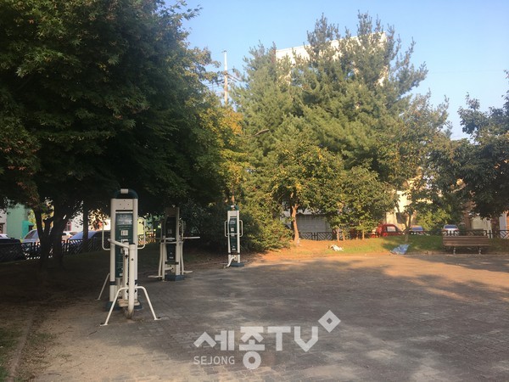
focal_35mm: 29
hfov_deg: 61.7
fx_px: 426
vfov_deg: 48.2
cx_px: 254
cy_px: 191
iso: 25
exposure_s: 1/288
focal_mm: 4.15
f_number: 2.2
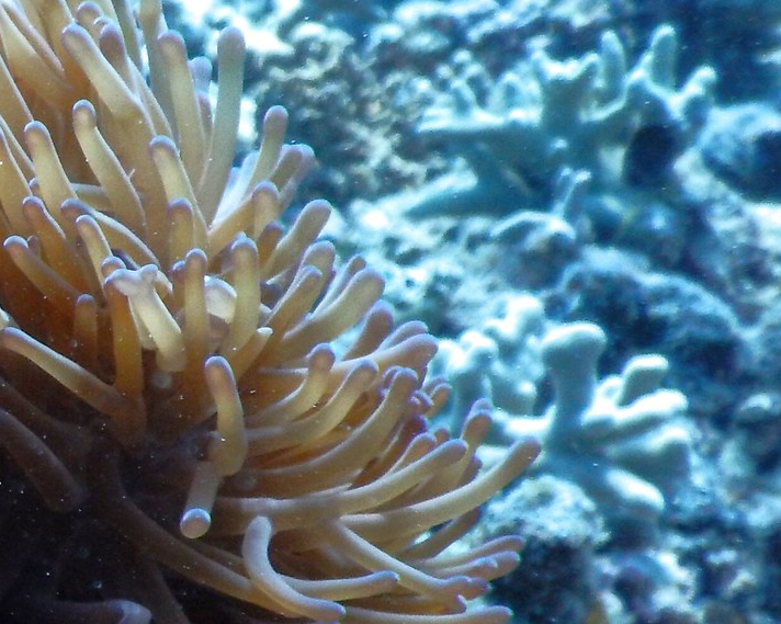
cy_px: 400
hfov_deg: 21.3
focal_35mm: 79
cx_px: -305
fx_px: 1825
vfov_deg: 19.4
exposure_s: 1/640
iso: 125
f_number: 2.8
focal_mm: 4.3
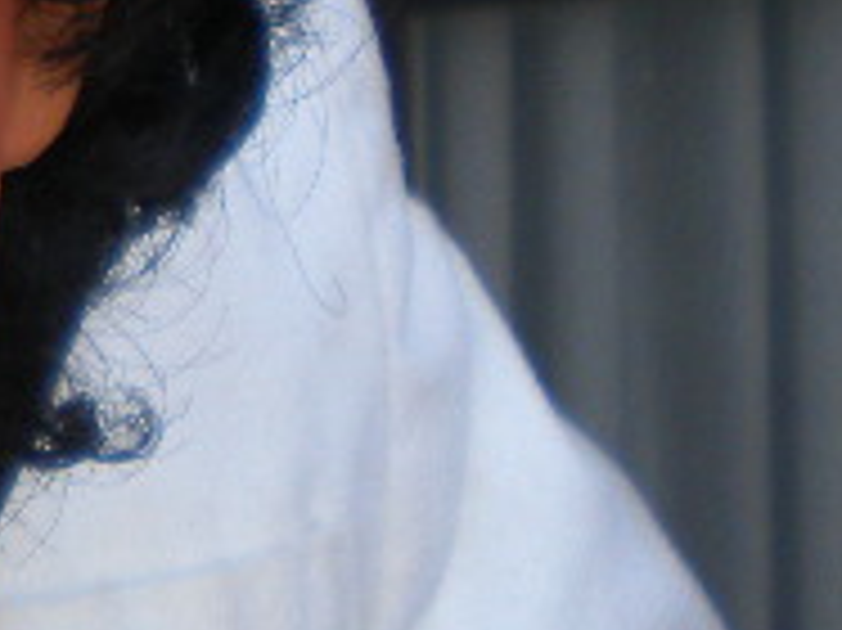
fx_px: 4667
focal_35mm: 192
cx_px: -842
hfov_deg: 9.6
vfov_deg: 7.6
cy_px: -342
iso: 80
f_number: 3.1
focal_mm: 6.3
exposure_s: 1/73.3
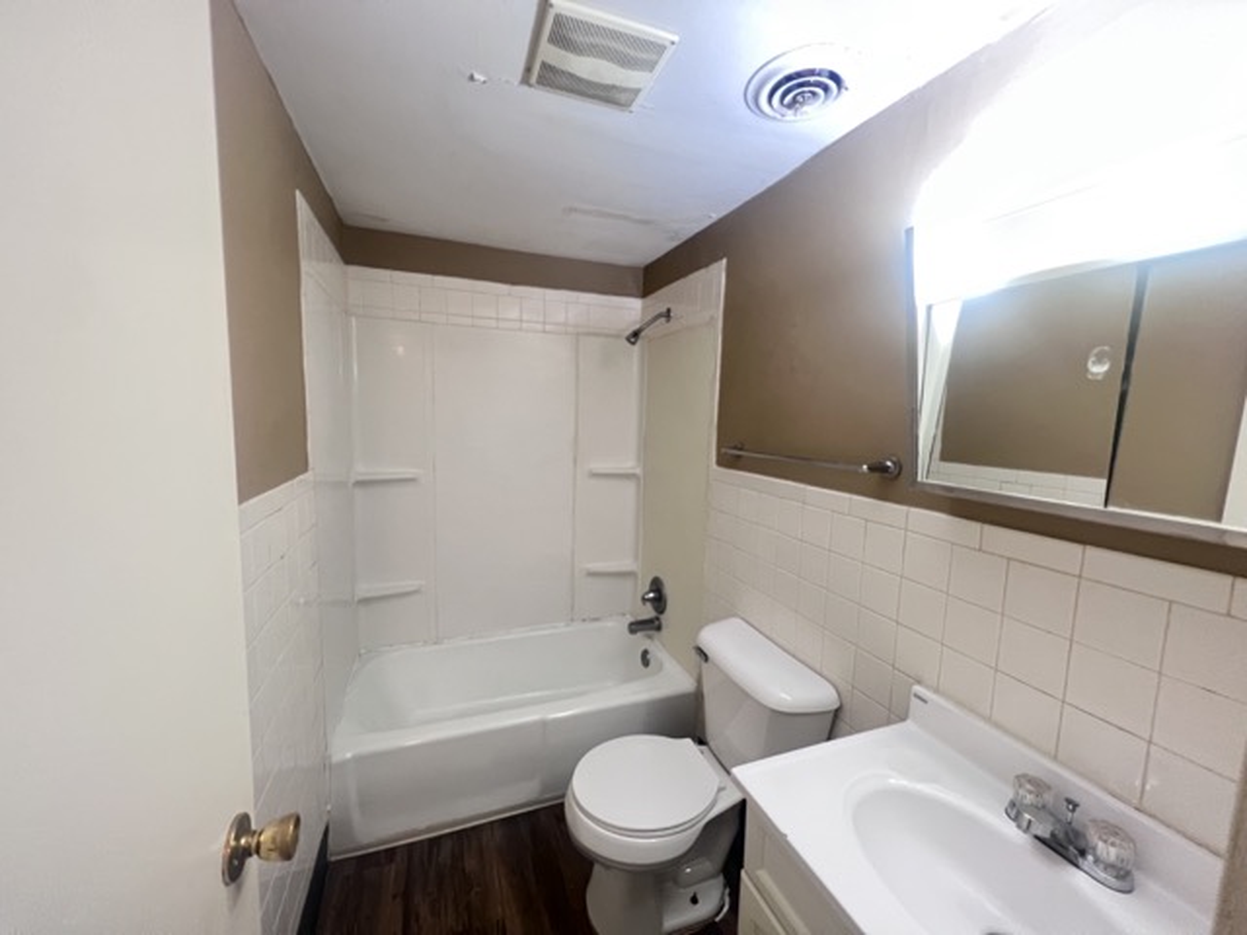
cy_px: 468
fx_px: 468
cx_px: 624
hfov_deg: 106.2
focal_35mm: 13
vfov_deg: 89.9
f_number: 1.8
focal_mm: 1.57
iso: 500
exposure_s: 1/60
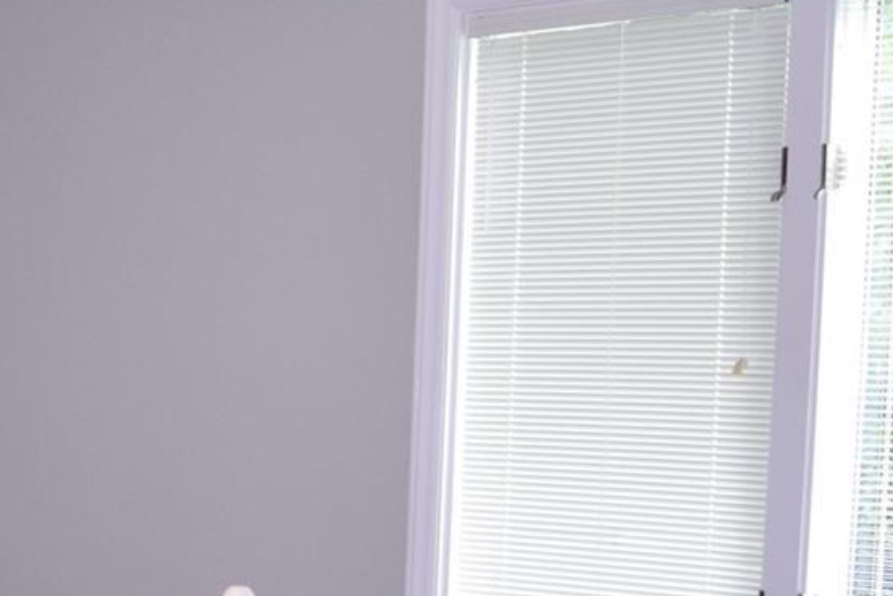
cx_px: -313
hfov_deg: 18.7
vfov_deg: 13.4
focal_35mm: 100
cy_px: 671
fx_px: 2481
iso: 720
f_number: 4
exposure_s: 1/60
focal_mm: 18
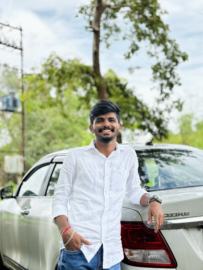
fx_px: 407
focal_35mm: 52
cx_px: 102
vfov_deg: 36.8
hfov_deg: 28.0
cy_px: 135
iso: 32
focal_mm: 5.96
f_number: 1.6
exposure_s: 1/536
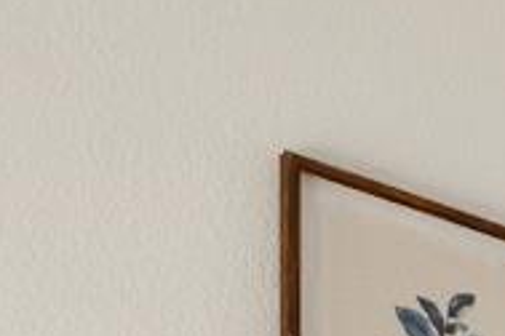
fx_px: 1669
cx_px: 1480
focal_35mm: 119
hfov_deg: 11.3
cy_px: 1001
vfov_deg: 9.2
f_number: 8
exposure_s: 1/8
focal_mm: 10
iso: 250
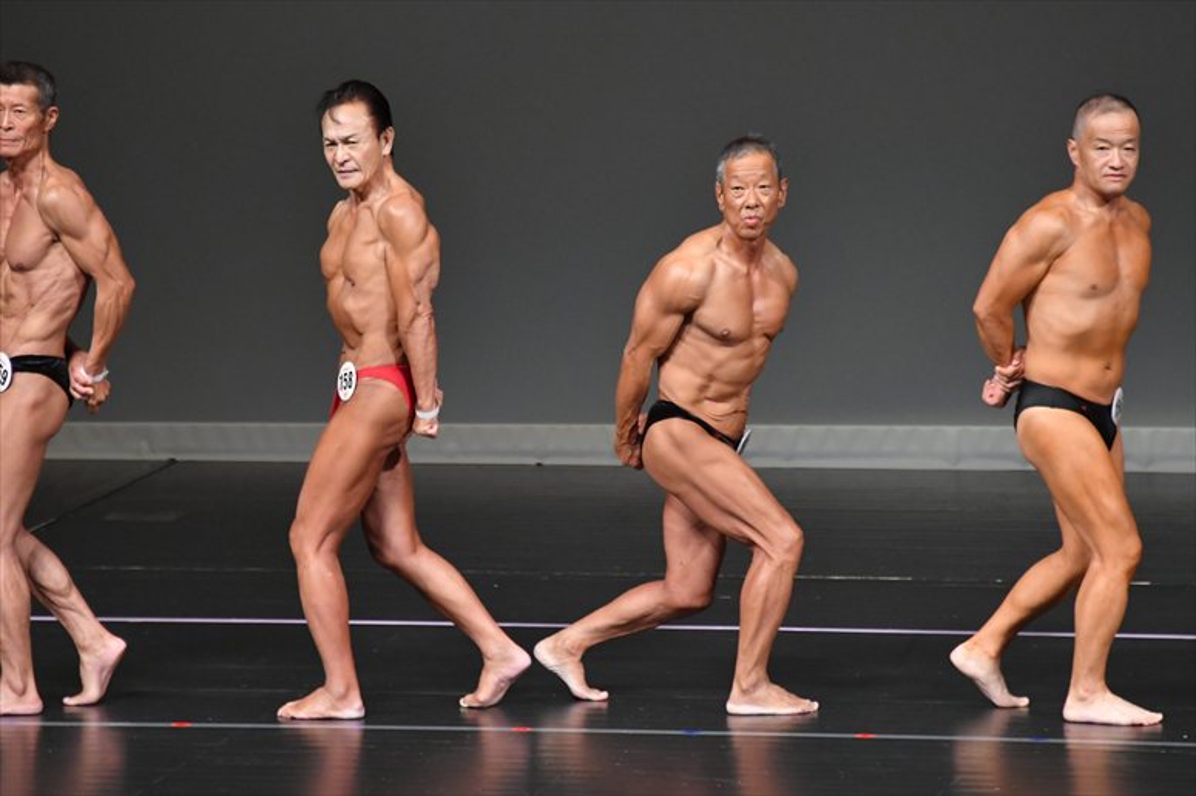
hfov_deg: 5.5
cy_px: 398
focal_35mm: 375
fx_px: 12452
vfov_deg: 3.7
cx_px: 598
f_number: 5.6
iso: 4000
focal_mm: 250
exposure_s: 1/400
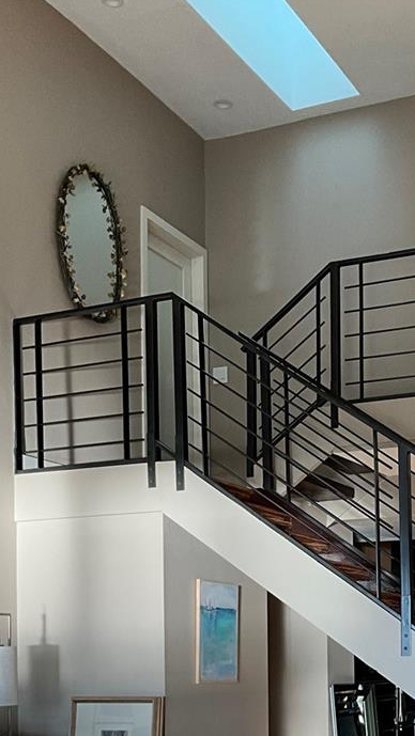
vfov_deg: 35.9
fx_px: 1075
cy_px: 638
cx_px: 344
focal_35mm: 55
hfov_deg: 21.5
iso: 50
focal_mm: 3
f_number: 1.8
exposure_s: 1/122
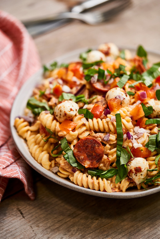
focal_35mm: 90
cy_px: 120
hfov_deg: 15.2
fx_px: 600
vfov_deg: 22.6
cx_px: 80
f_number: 2.8
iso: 400
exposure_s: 1/125
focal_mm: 90
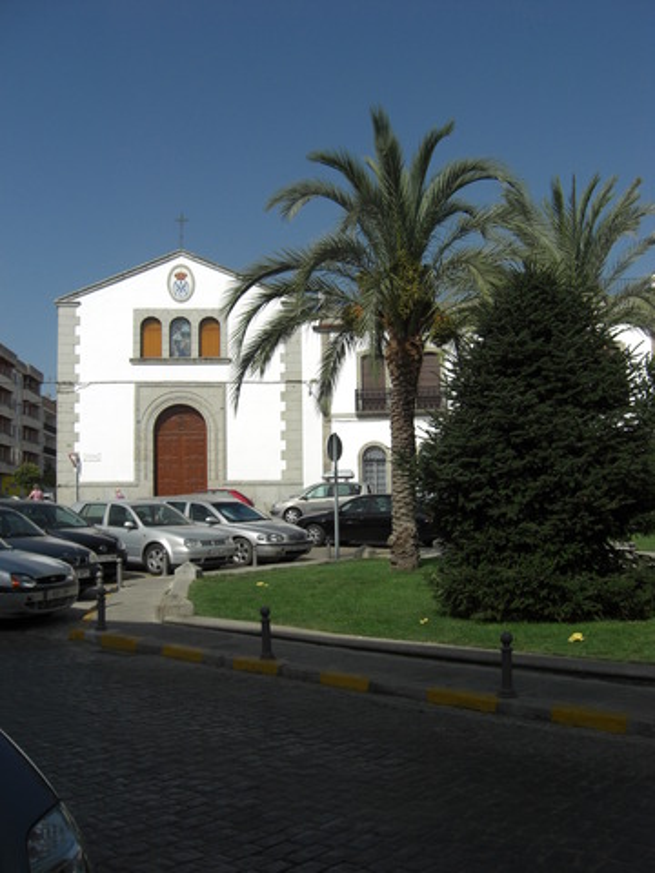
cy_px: 436
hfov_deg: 37.7
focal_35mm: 38
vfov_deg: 49.0
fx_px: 959
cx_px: 328
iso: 80
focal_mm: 7.9
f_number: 8
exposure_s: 1/320
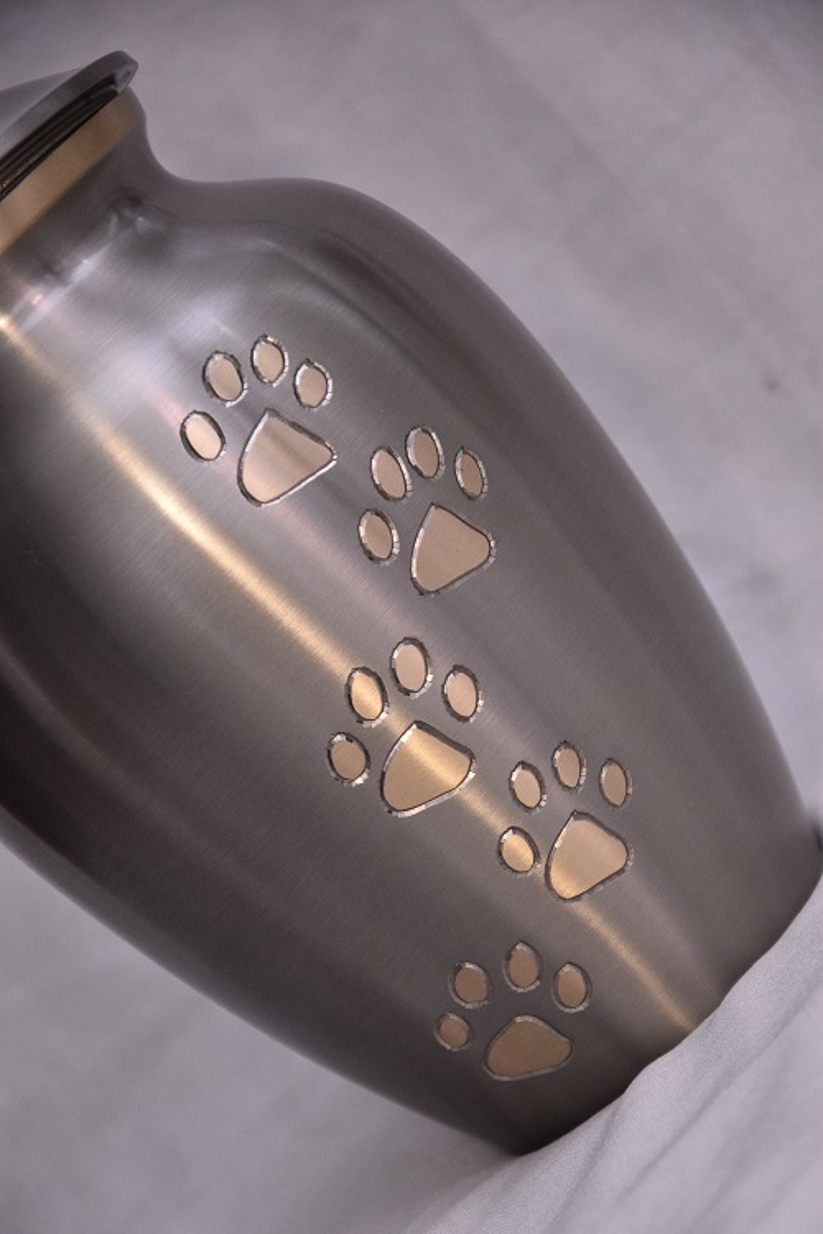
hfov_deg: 8.7
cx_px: 412
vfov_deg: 13.0
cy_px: 617
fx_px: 5401
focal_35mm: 158
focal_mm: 105
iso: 800
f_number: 7.1
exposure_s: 1/125
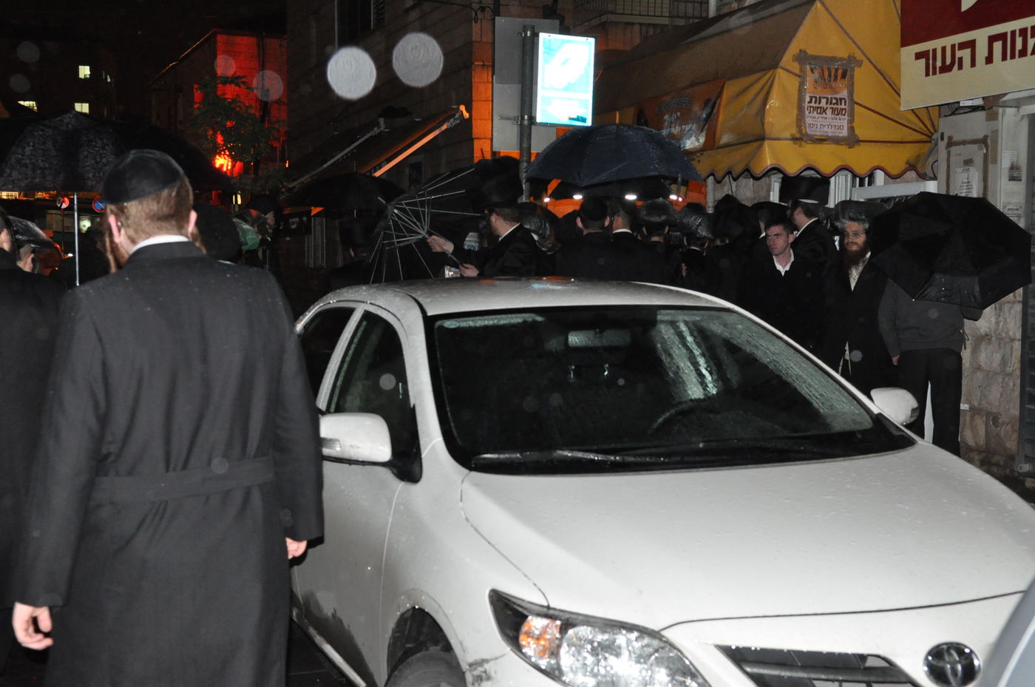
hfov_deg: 42.4
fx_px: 1335
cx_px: 518
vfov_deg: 28.9
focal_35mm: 46
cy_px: 344
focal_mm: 31
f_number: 5
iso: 2000
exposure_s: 1/60
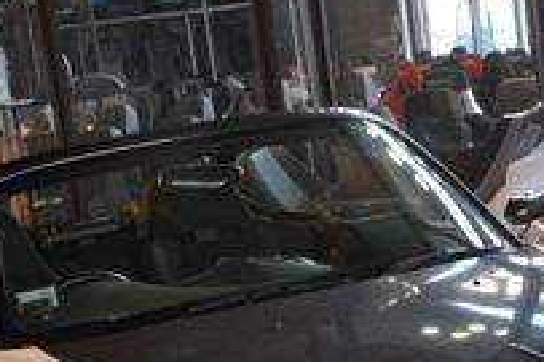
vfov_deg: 10.7
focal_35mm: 124
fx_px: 1872
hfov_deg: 16.5
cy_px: 501
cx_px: 359
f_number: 20
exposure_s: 1/2
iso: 1000
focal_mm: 42
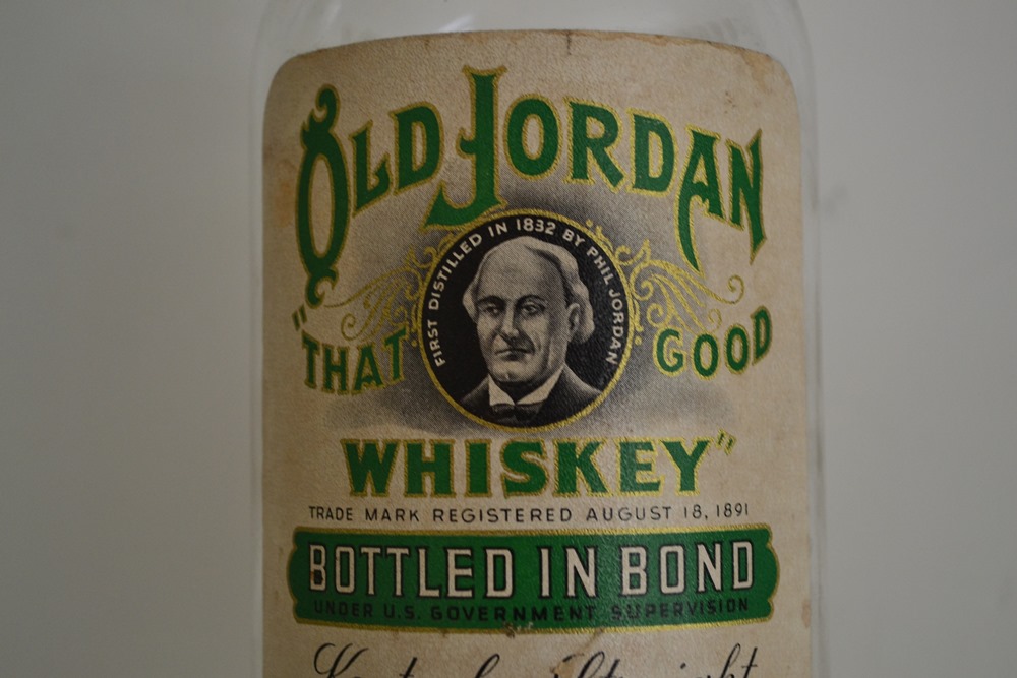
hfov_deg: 33.4
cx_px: 508
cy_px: 339
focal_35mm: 60
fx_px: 1695
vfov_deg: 22.6
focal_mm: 40
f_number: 5.3
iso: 800
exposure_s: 1/25
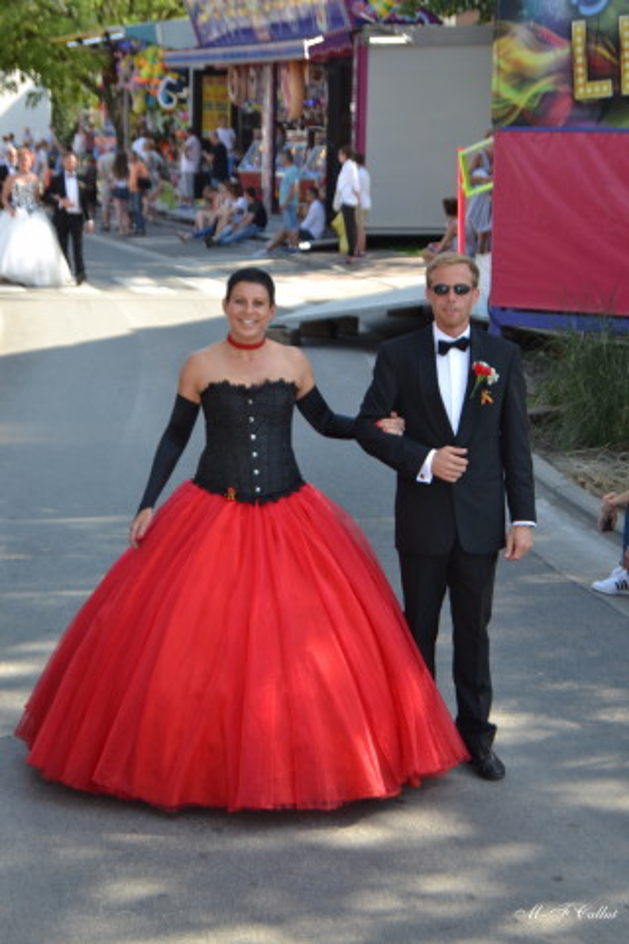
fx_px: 2162
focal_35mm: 82
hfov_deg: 16.6
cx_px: 314
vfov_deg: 24.6
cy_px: 472
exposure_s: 1/125
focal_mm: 55
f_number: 5.6
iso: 140
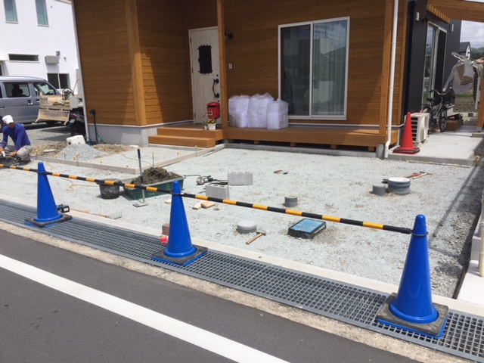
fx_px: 405
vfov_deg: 48.2
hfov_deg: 61.7
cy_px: 182
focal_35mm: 29
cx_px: 242
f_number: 2.2
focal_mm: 4.15
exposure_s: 1/2825
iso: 32
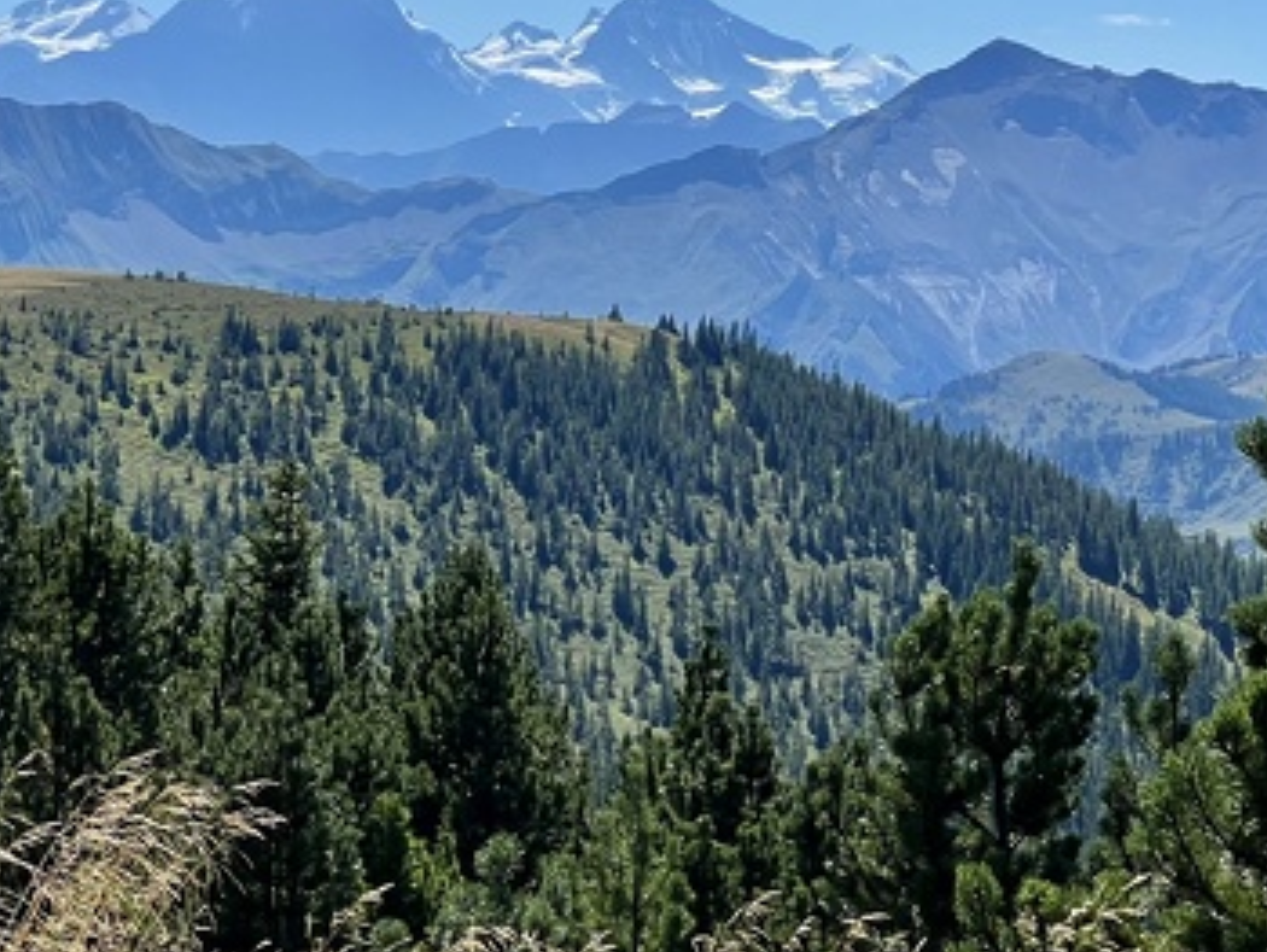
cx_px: 547
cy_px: 163
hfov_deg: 11.4
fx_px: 6373
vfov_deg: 8.5
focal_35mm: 174
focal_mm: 9
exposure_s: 1/1393
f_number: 2.8
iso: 32
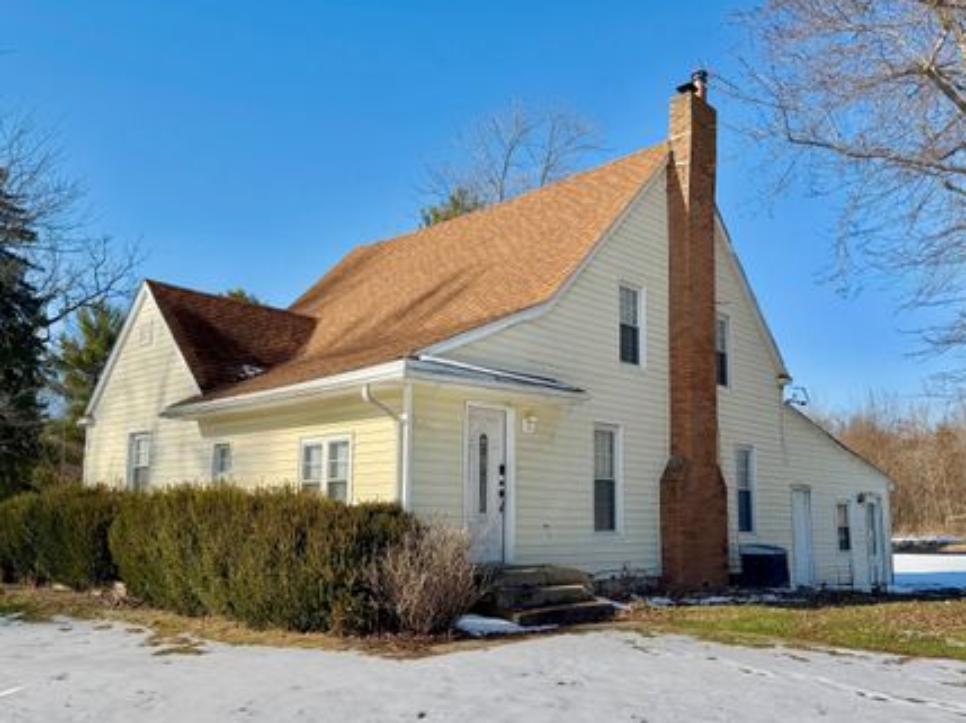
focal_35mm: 28
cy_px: 409
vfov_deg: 49.5
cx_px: 491
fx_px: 781
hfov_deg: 63.5
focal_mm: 6.76
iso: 80
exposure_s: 1/9091
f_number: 1.78
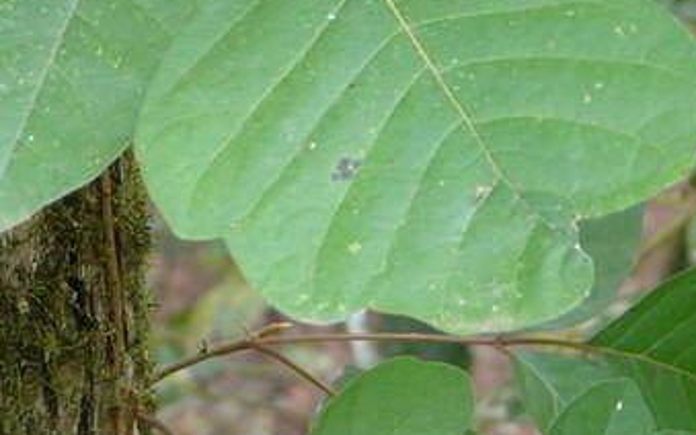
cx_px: 394
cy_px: -31
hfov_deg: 7.9
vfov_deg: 4.9
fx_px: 5046
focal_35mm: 266
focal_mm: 17
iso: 200
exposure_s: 1/40
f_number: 3.6
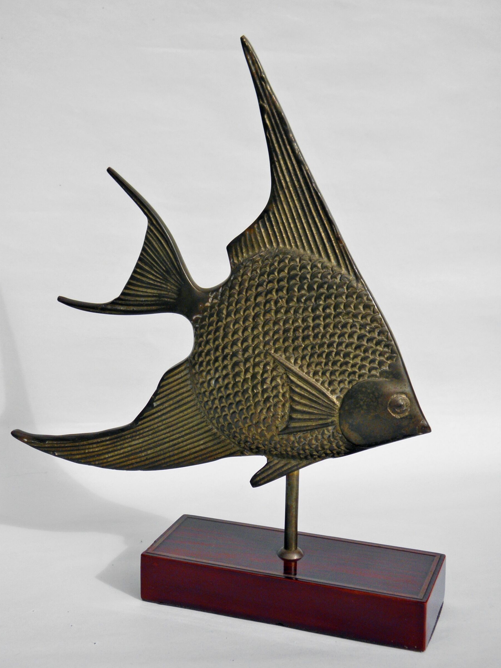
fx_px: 1023
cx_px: 240
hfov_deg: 27.5
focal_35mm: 53
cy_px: 323
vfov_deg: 36.2
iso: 100
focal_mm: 9.1
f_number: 8
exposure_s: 1/320
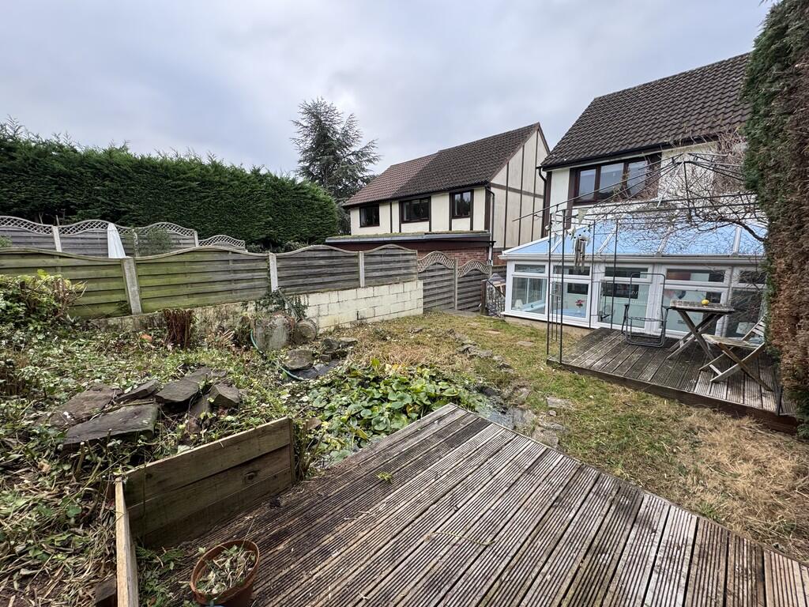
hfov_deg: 102.1
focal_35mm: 14
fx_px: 327
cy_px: 304
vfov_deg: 85.7
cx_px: 404
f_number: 2.2
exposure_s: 1/99
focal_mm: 2.22
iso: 64
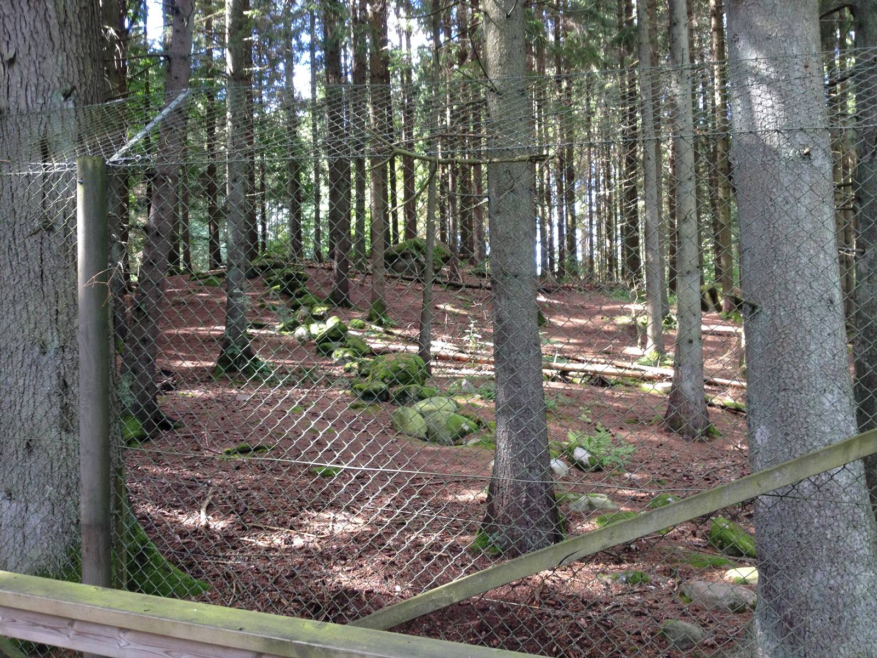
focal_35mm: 35
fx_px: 887
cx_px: 438
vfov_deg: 40.7
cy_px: 329
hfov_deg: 52.6
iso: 64
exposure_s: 1/40
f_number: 2.4
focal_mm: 4.28
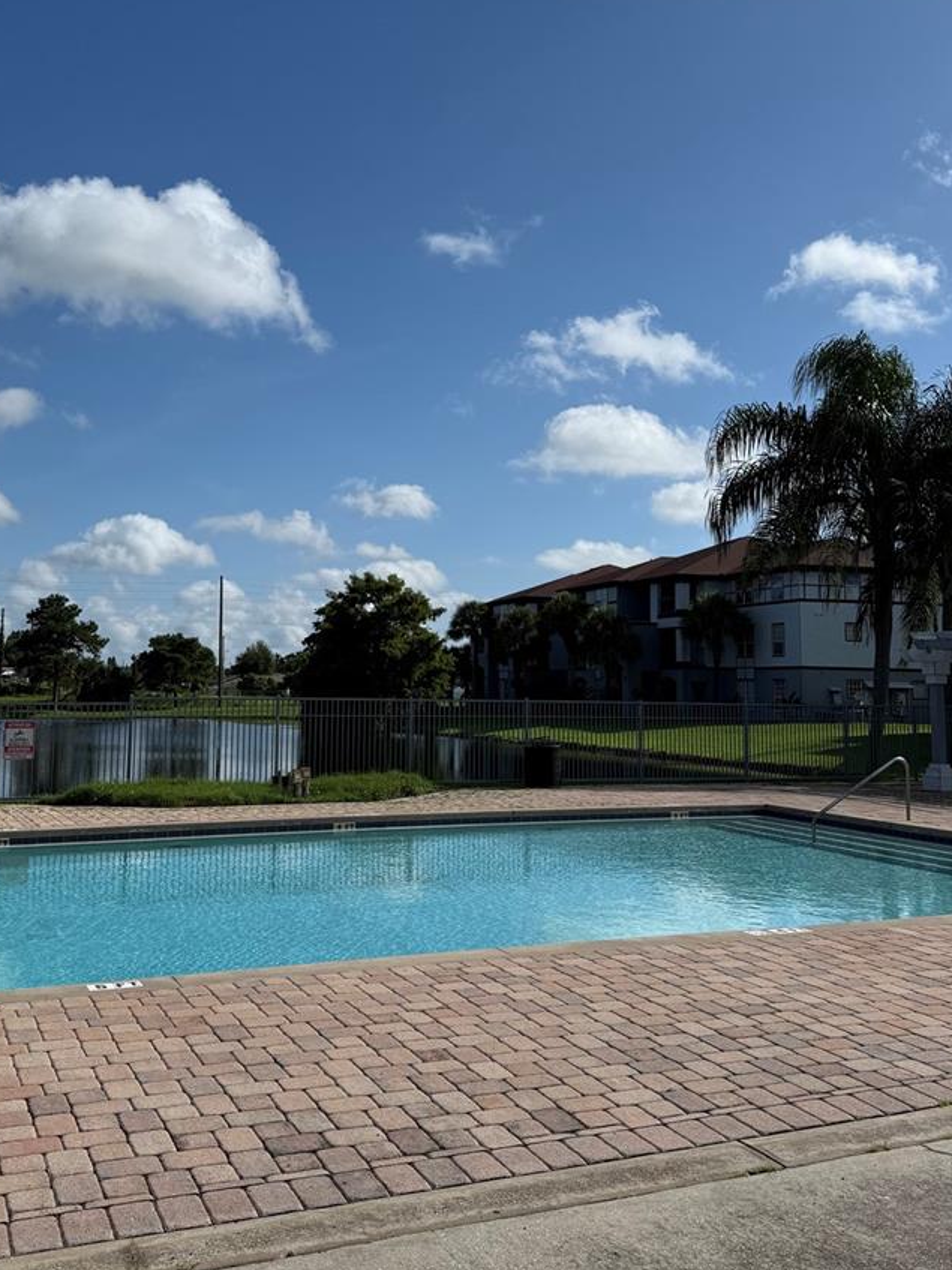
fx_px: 1247
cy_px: 568
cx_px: 439
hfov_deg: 41.8
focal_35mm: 34
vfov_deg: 53.9
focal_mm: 6.76
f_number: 1.78
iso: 80
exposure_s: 1/9091
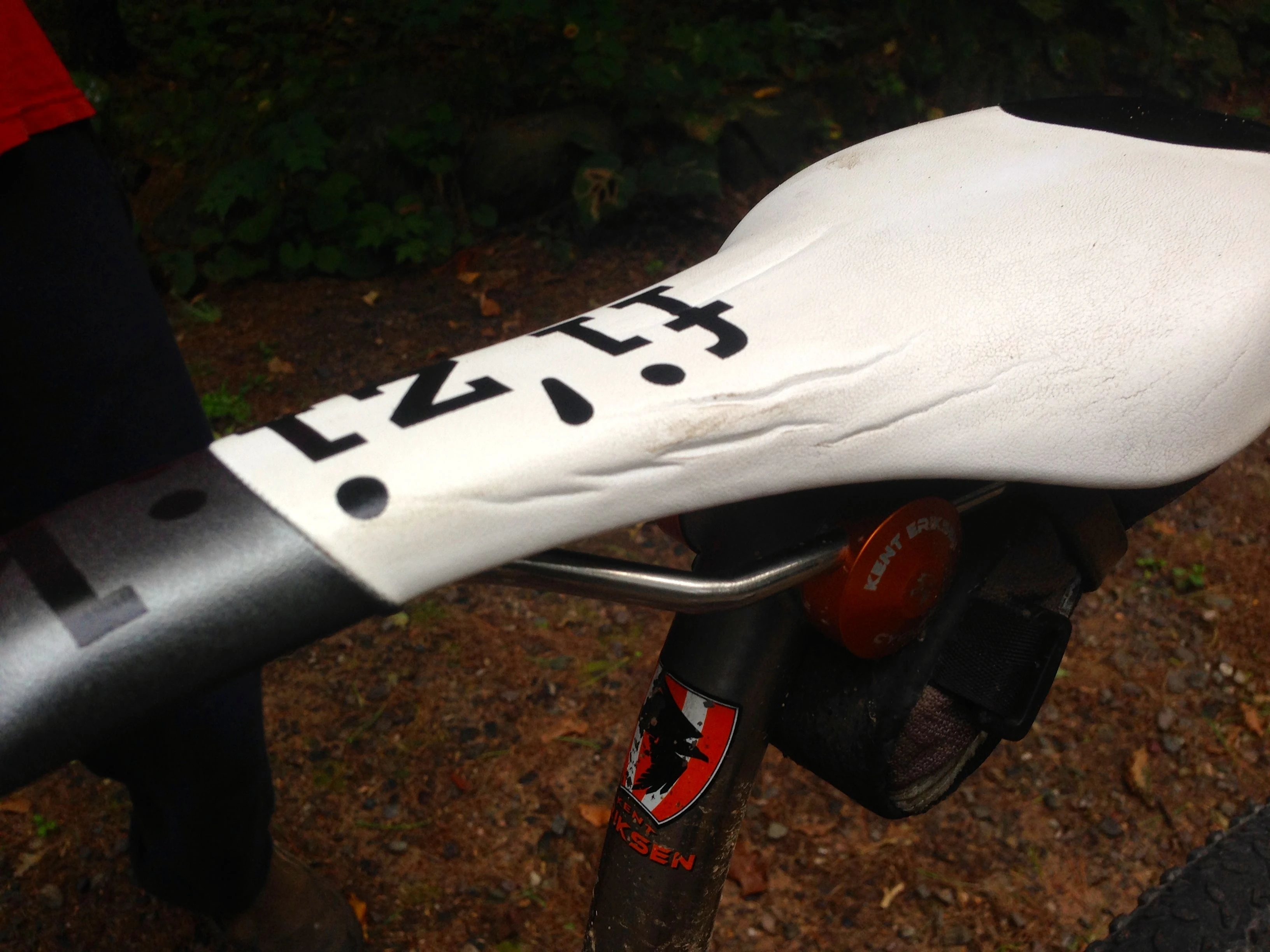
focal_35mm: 33
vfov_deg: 42.9
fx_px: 1211
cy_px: 476
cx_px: 635
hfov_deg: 55.4
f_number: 2.4
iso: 50
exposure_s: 1/120
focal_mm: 4.12
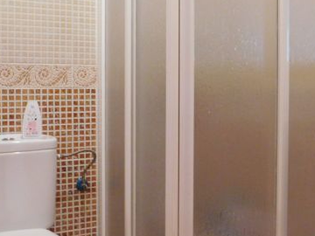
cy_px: 95
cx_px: 186
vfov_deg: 32.1
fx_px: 409
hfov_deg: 41.9
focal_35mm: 45
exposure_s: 1/13
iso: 400
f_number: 3
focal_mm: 4
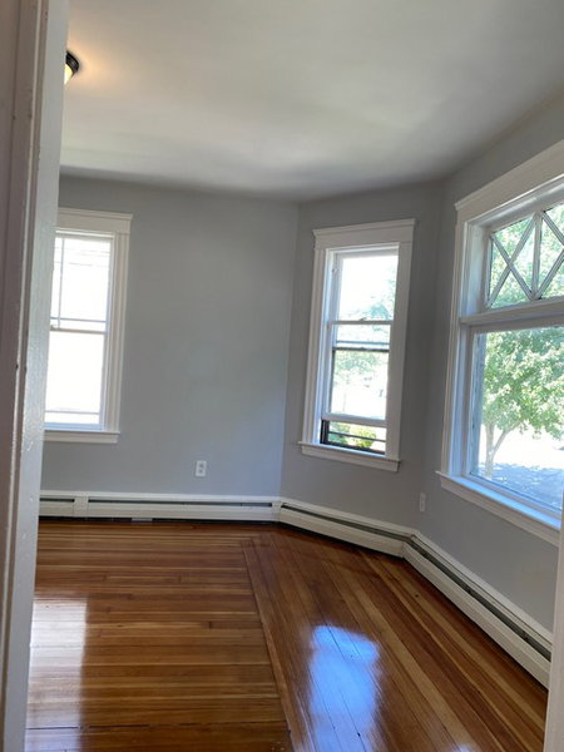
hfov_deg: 53.1
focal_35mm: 26
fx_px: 565
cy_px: 376
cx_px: 282
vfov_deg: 67.3
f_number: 1.8
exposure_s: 1/120
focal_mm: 4.25
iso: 50
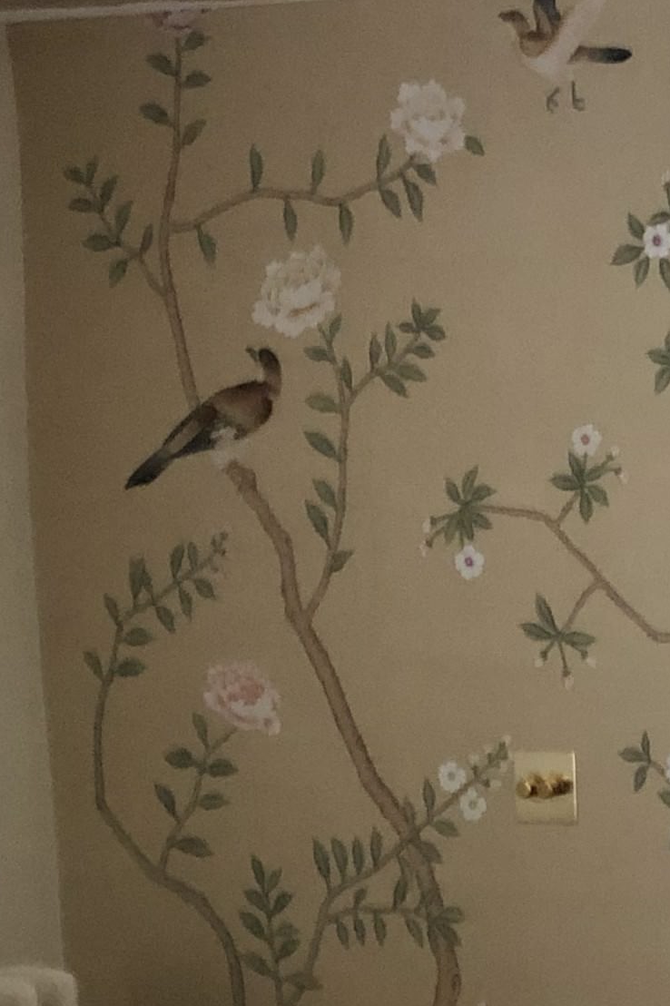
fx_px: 2961
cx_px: 1416
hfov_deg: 11.4
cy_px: 615
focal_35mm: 106
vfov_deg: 19.3
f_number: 1.8
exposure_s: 1/4
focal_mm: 3.99
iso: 100
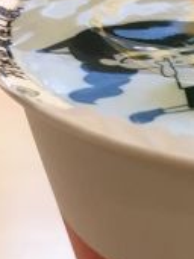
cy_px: 336
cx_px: 380
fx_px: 890
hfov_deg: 11.3
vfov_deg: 15.7
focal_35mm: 119
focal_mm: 4.15
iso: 125
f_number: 2.2
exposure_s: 1/33
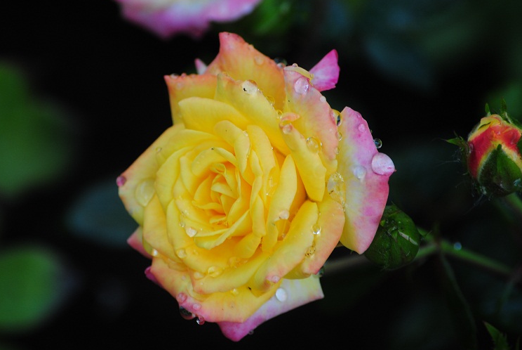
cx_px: 248
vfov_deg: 3.6
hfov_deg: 5.3
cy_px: 183
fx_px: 5618
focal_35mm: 387
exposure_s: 1/40
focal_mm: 240
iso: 200
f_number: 8
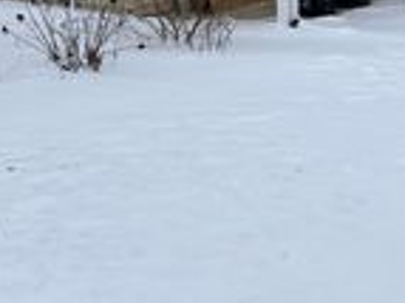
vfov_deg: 13.8
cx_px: 153
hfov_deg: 20.0
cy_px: -202
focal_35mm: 98
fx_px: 1146
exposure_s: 1/1263
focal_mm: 3.99
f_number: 1.8
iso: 32
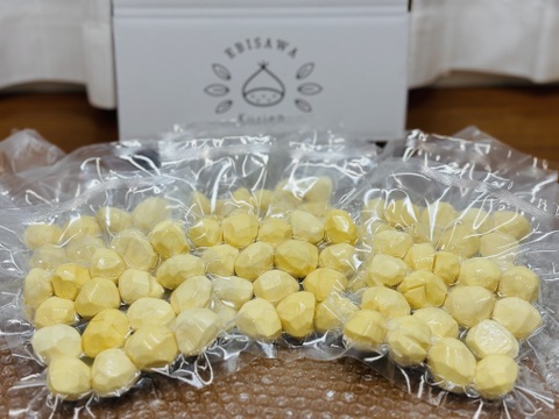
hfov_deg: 36.8
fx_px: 840
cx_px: 280
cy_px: 210
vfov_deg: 28.0
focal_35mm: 52
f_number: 1.6
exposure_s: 1/132
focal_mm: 5.96
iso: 25
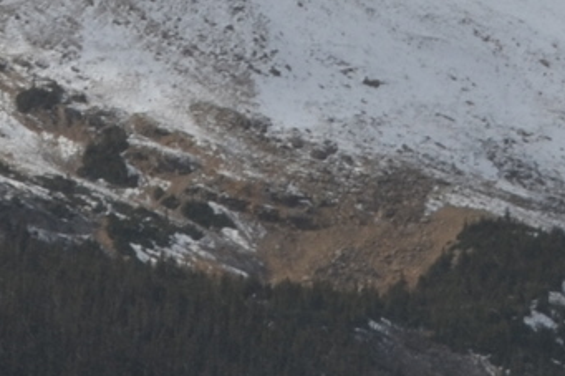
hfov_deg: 4.9
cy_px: -113
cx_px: -1246
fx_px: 6196
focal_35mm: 395
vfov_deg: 3.5
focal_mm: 36
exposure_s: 1/250
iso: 100
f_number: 8
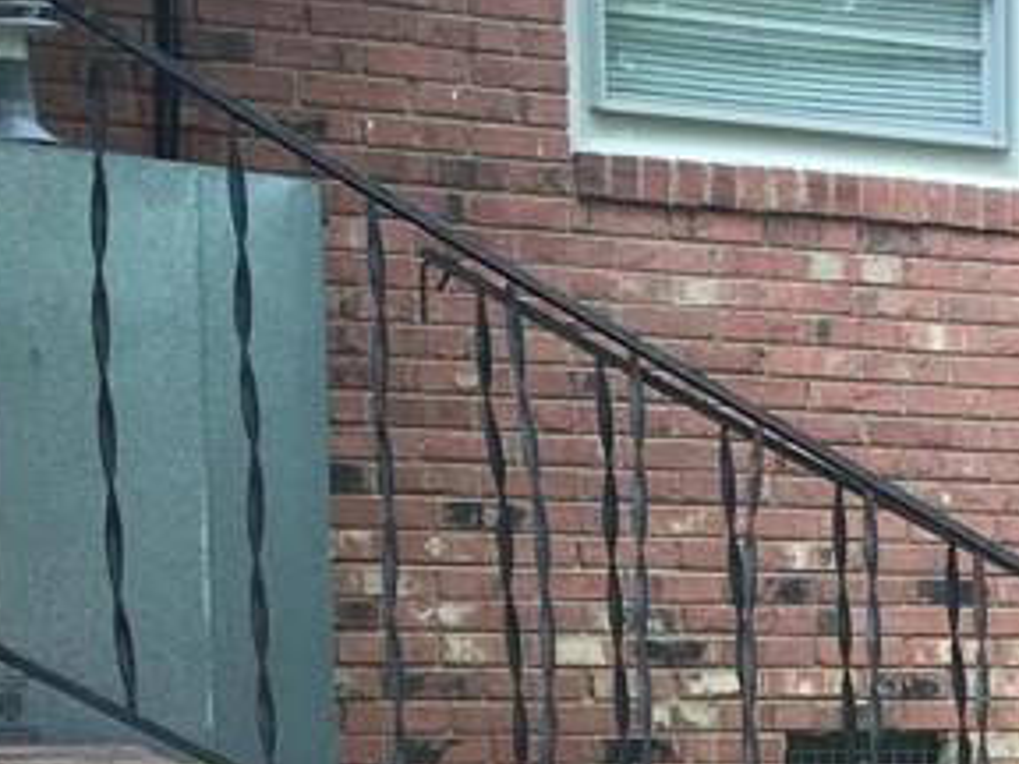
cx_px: 1444
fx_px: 3032
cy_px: 948
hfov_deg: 17.5
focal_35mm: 103
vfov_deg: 13.9
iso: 40
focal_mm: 4.15
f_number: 2.2
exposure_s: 1/30
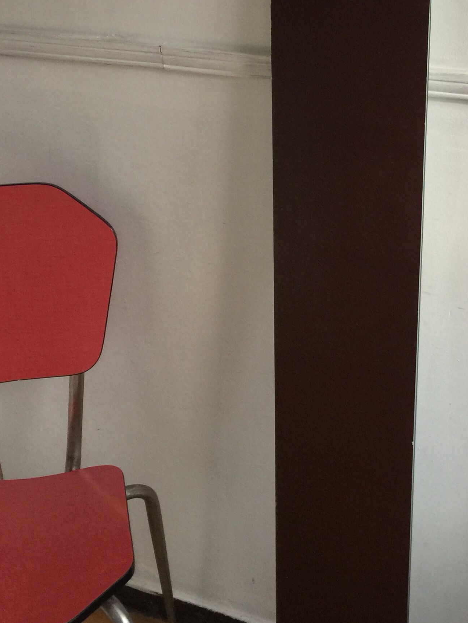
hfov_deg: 26.1
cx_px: 368
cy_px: 211
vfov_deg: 34.6
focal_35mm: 55
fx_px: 991
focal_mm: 4.15
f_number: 2.2
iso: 64
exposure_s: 1/33
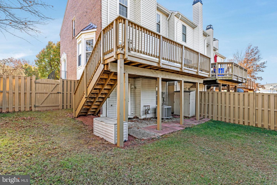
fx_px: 127
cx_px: 138
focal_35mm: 16
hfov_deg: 95.0
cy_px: 92
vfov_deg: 72.1
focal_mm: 16.5
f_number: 8
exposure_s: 1/40
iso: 100
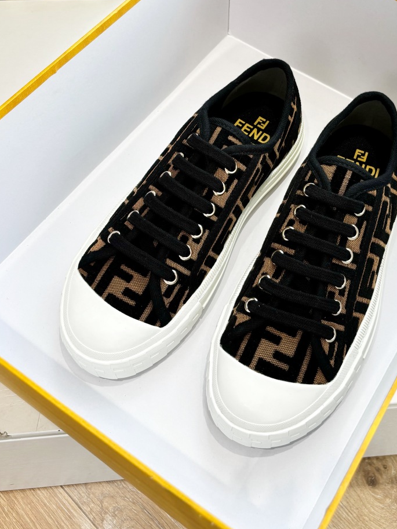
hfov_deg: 34.9
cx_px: 258
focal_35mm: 41
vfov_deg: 45.0
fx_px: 627
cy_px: 169
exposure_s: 1/208
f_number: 1.6
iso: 40
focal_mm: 5.96
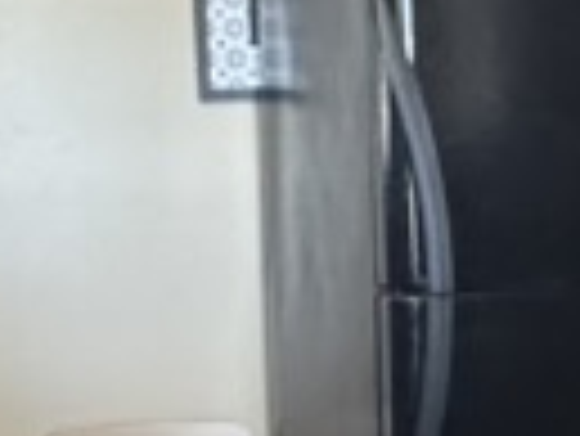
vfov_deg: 13.3
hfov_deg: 17.6
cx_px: 445
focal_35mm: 111
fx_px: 1862
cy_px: 382
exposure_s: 1/60
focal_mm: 2.22
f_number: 2.2
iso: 1250
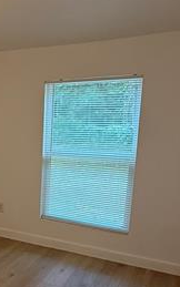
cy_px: 187
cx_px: -50
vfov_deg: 44.7
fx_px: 345
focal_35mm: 44
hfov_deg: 25.4
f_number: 2.2
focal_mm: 2.22
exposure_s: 1/120
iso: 160
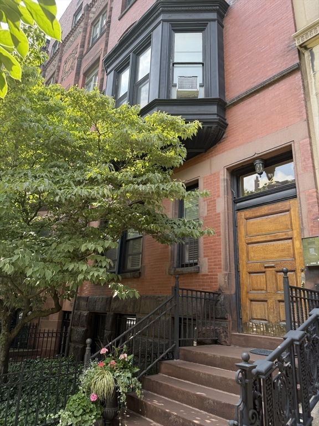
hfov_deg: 56.8
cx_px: 160
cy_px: 213
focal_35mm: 24
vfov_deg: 71.6
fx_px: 295
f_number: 1.78
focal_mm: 6.76
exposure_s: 1/580
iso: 100
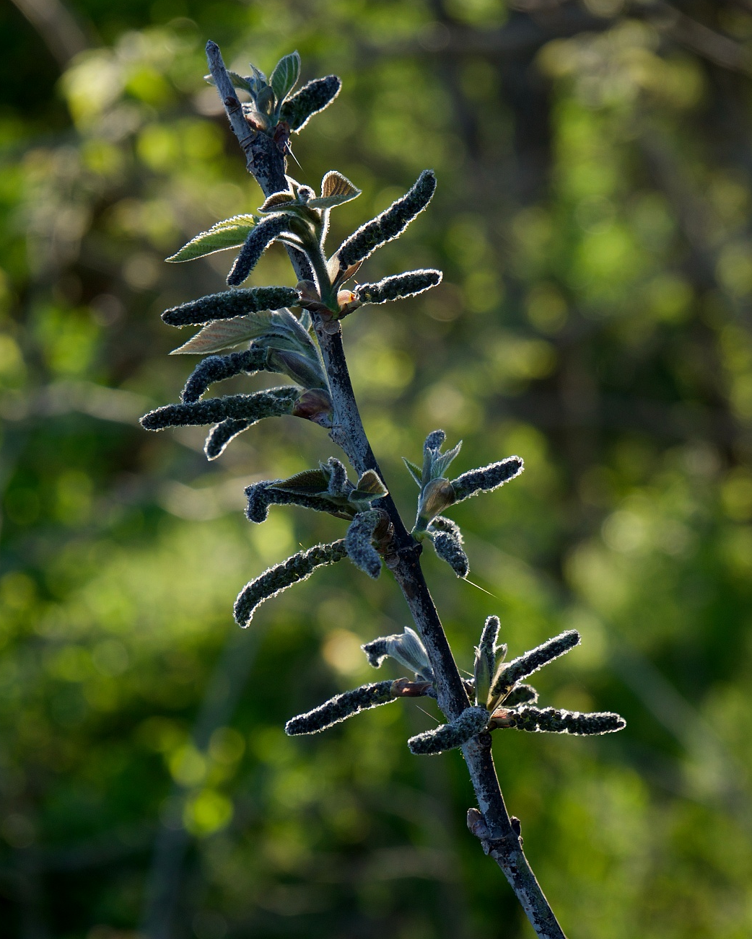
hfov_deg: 12.2
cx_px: 376
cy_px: 485
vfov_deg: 15.3
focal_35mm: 126
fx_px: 3505
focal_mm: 60
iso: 200
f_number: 5.6
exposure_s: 1/125
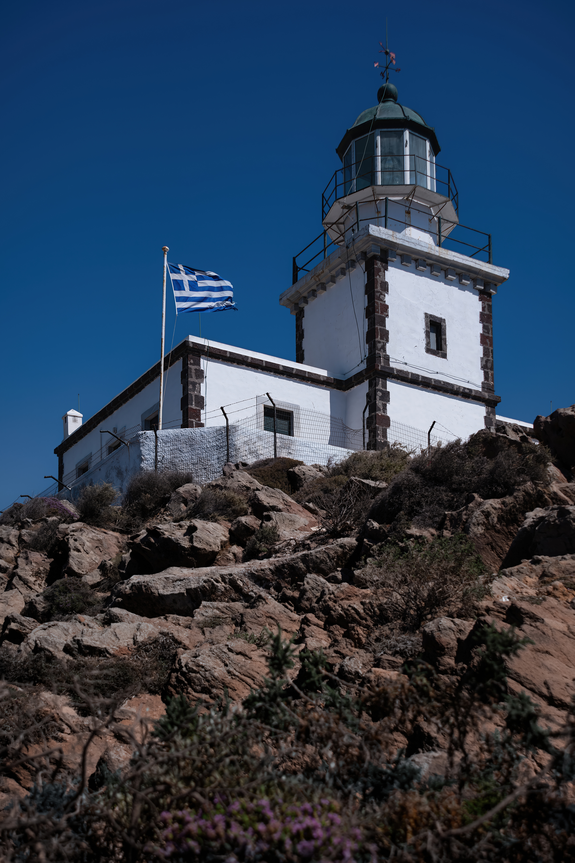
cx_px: 288
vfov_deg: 46.4
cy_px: 432
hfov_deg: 31.9
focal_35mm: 42
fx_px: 1006
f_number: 5.6
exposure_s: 1/4000
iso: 400
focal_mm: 28
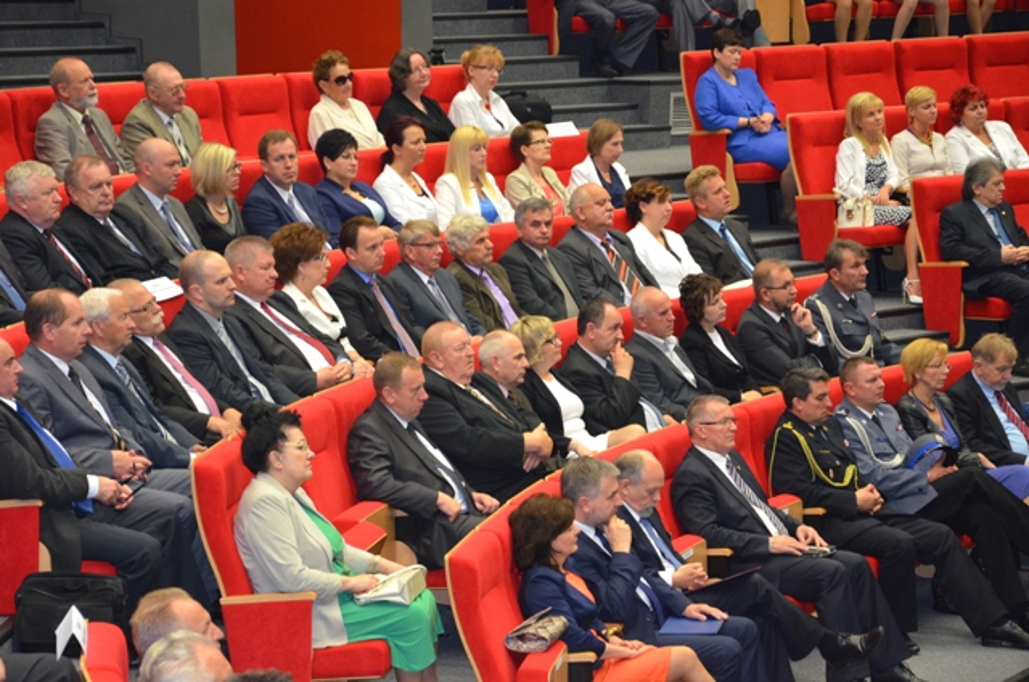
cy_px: 341
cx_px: 514
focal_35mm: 120
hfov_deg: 17.1
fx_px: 3423
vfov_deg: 11.4
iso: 2000
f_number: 5.3
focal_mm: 80
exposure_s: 1/60
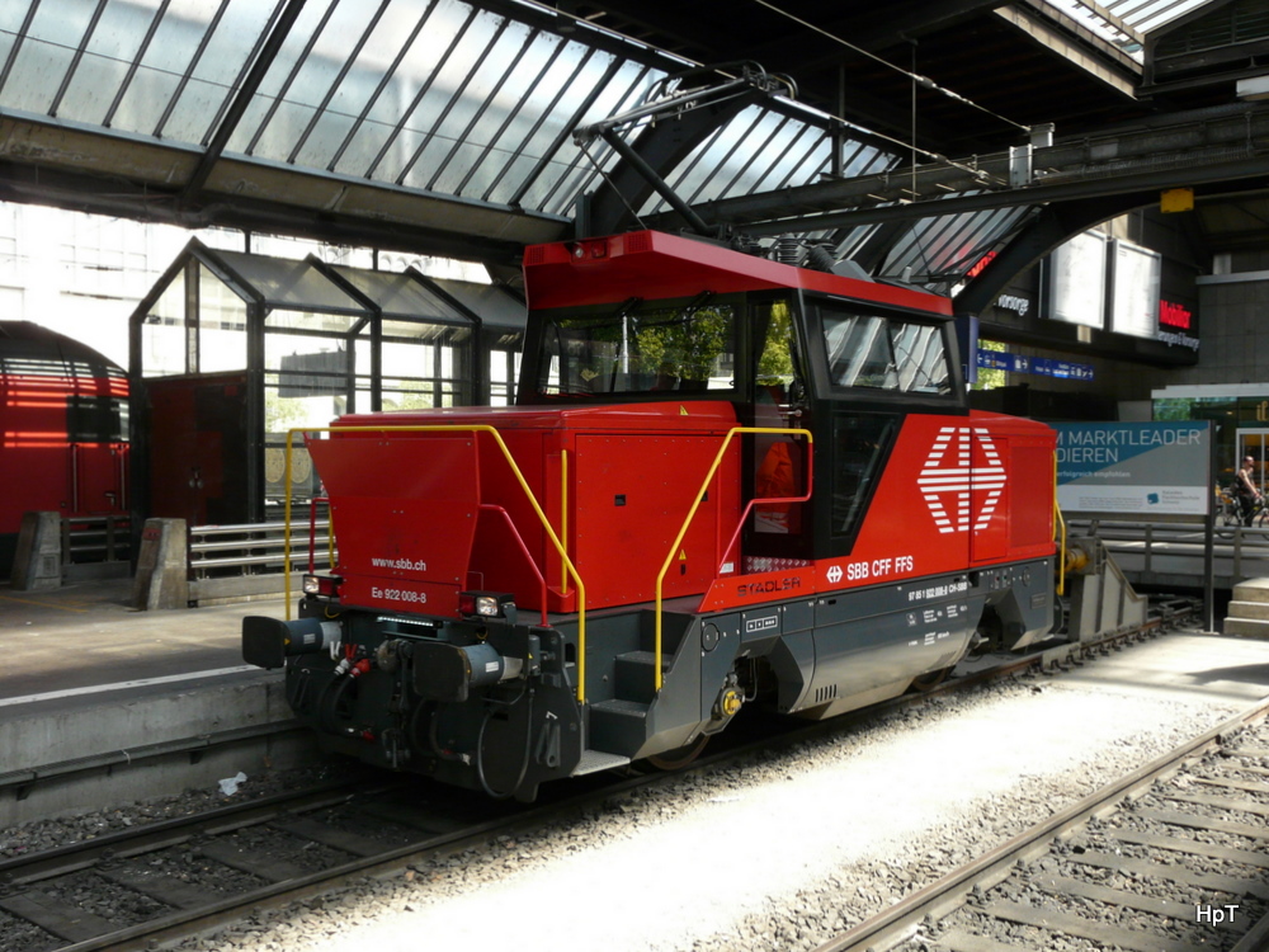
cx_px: 634
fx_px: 1320
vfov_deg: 39.7
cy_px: 476
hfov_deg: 51.4
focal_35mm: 36
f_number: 3.6
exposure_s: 1/160
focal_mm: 5.9
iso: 160
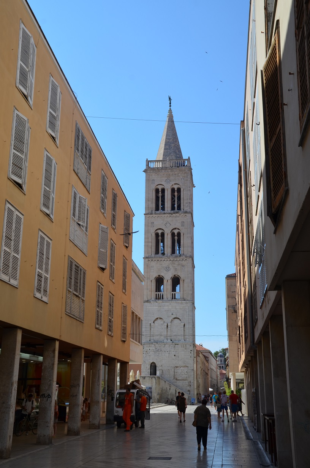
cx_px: 155
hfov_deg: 32.9
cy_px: 234
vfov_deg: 48.0
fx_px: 525
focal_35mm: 40
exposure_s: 1/250
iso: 100
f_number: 8
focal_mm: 27
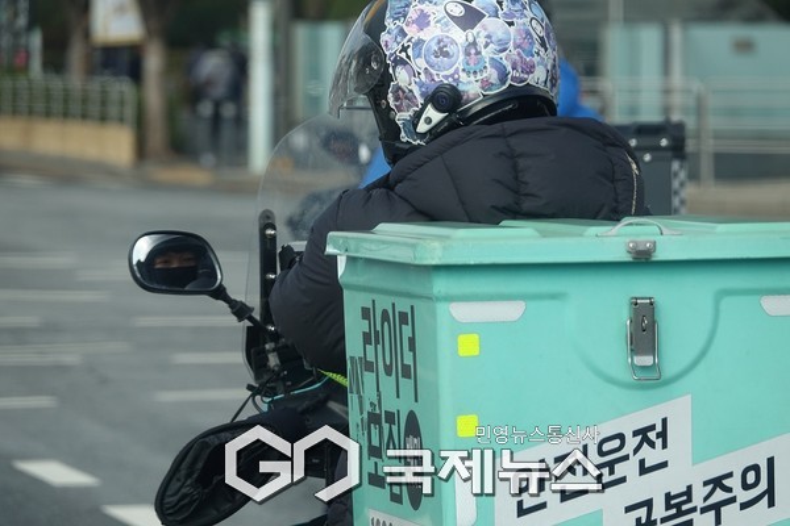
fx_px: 5420
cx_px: 395
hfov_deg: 8.3
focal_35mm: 247
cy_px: 263
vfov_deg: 5.6
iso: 100
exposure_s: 1/250
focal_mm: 90.45
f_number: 4
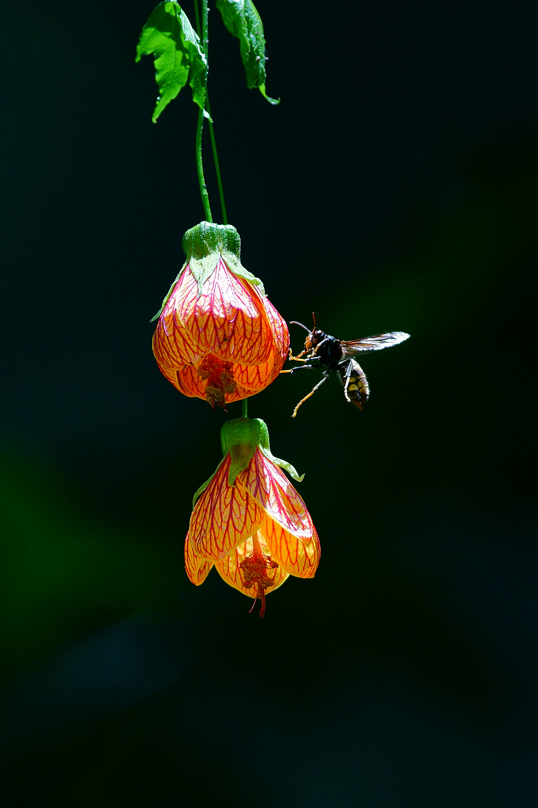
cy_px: 404
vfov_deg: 3.4
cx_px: 269
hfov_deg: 2.3
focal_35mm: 602
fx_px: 13497
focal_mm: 400
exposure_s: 1/2500
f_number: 4.5
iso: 1000
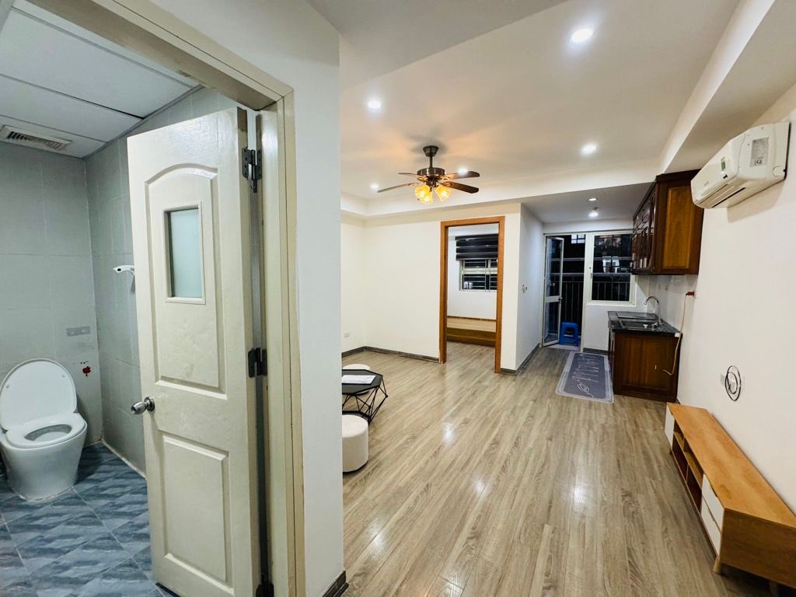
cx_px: 398
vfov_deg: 85.7
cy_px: 298
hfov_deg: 102.1
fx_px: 322
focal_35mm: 14
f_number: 2.2
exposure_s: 1/100
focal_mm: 2.22
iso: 320
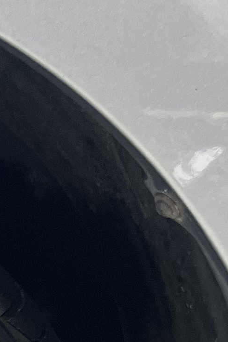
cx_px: -418
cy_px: 590
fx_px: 1407
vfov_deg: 12.8
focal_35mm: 148
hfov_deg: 8.1
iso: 64
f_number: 1.5
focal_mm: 5.7
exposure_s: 1/100
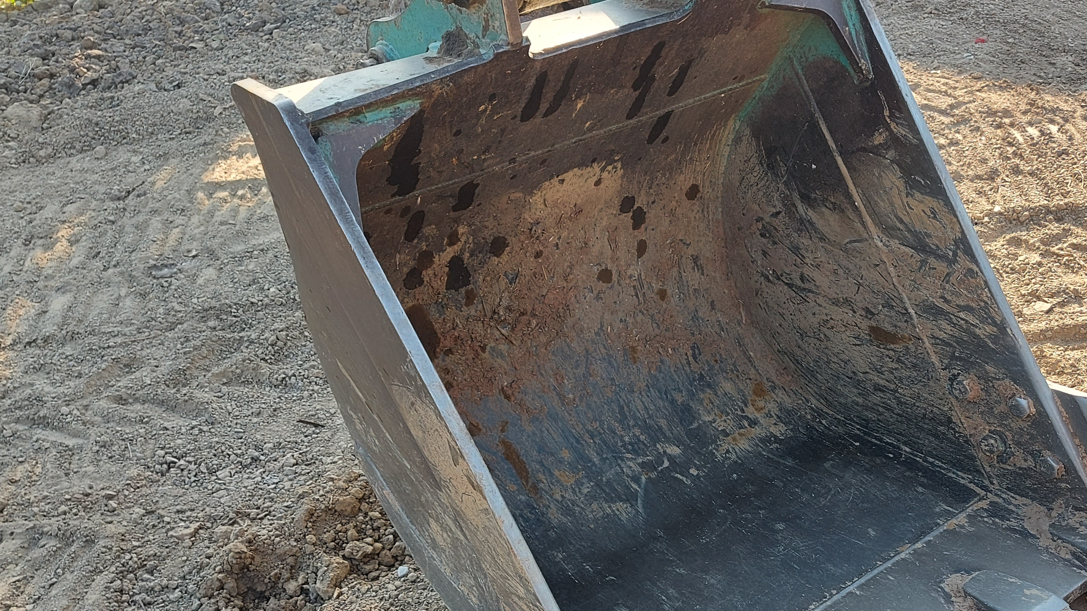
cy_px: 477
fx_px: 1095
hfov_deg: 51.7
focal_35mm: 38
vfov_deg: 30.5
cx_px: 736
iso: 32
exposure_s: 1/127
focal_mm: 5.23
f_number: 1.8
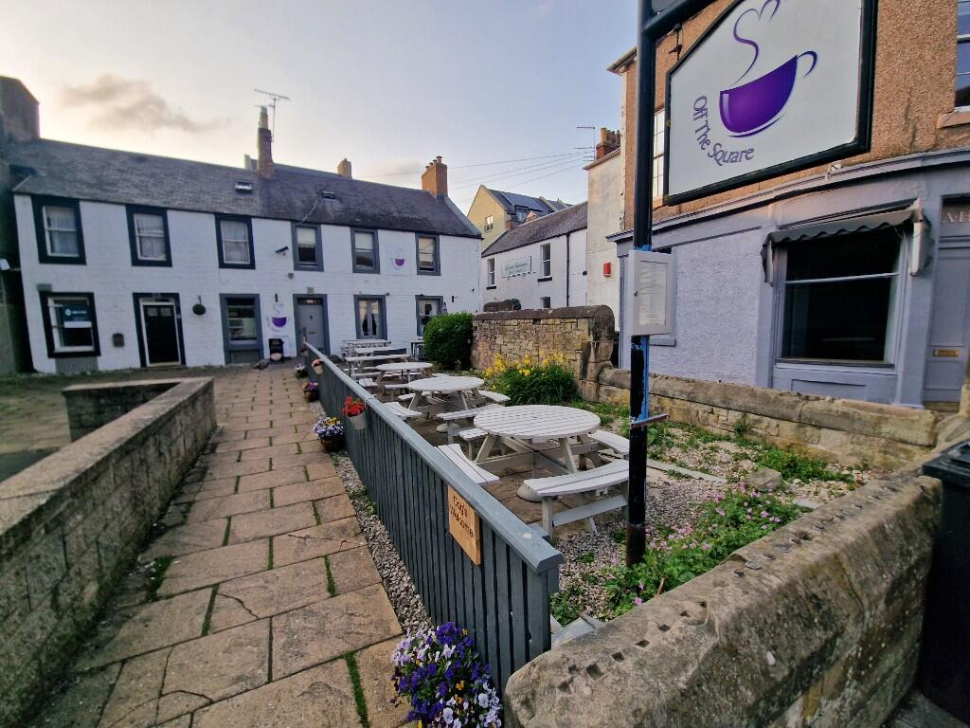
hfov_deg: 106.2
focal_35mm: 13
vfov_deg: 89.9
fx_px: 364
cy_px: 364
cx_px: 485
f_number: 2.2
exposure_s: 1/1032
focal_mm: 2.2
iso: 50
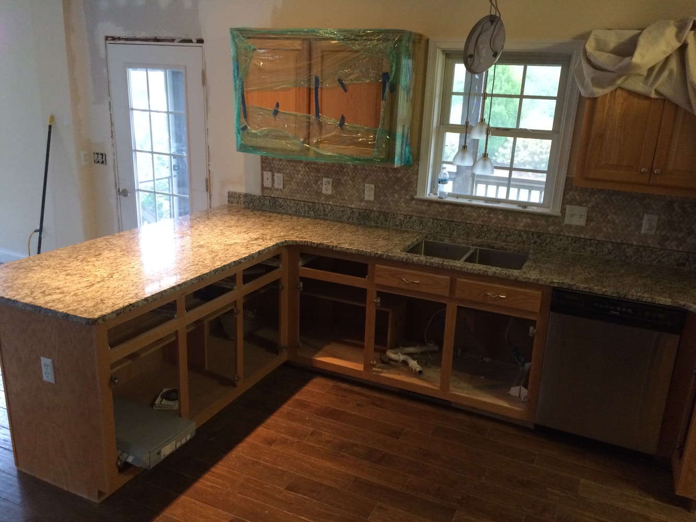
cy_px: 261
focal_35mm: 29
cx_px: 348
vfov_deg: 48.2
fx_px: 583
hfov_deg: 61.7
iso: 250
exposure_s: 1/30
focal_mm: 4.15
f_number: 2.2
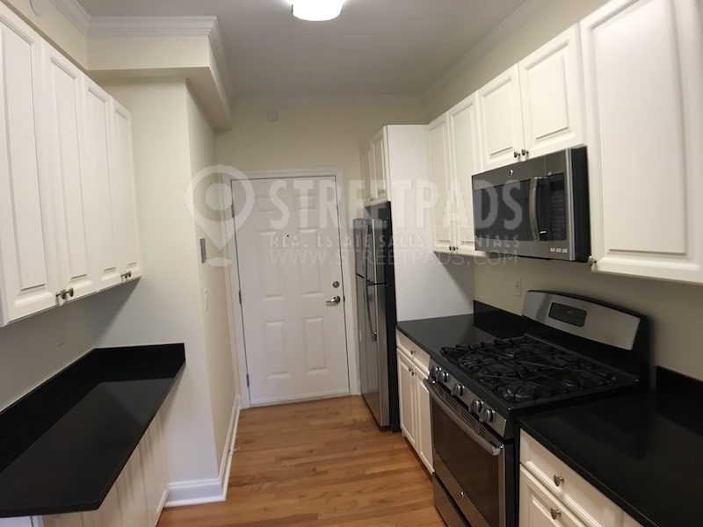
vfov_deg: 49.7
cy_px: 264
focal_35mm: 28
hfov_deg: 63.4
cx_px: 352
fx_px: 569
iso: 40
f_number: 1.8
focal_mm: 3.99
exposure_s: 1/15
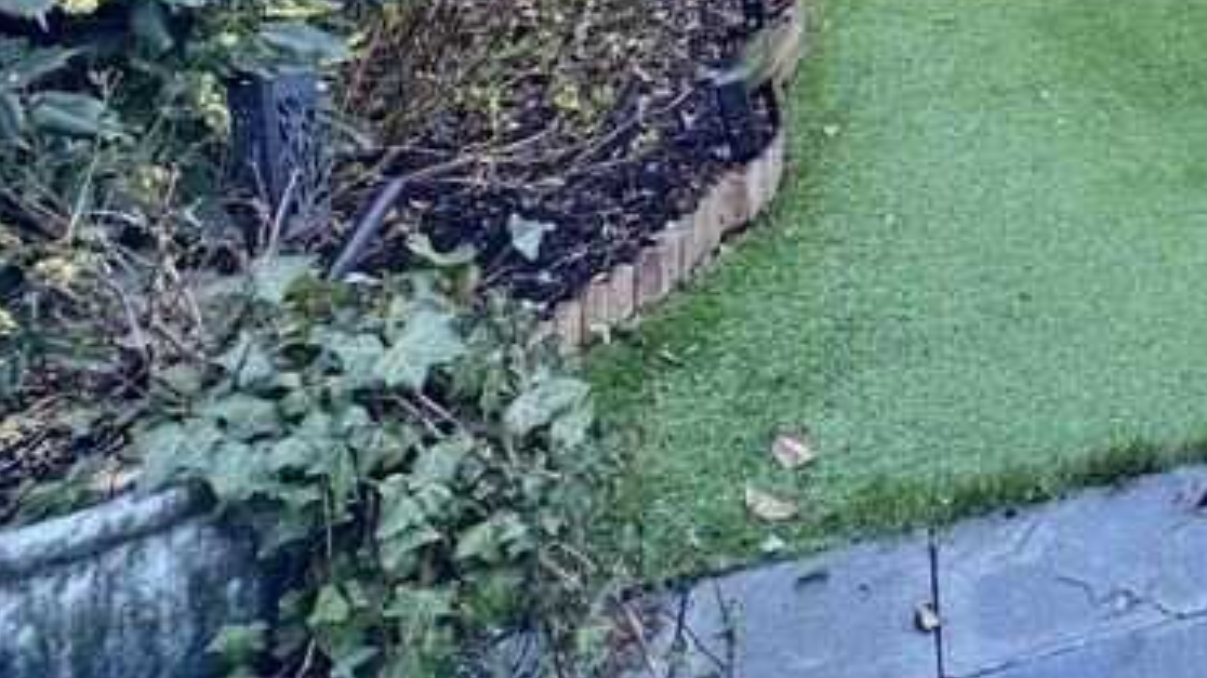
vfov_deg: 23.4
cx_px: 1421
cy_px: -305
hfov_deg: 37.5
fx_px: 1344
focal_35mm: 42
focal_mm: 2.22
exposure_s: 1/159
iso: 40
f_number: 2.2
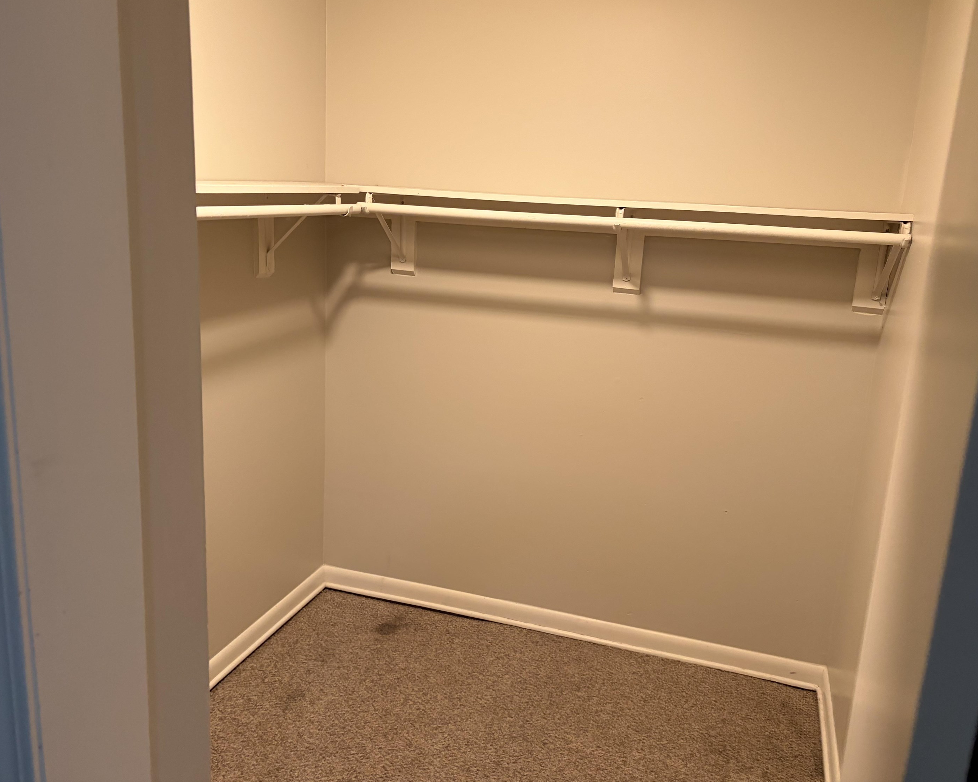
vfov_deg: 51.5
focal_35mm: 28
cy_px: 381
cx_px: 487
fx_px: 810
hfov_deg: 62.2
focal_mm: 5.96
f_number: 1.6
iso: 250
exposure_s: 1/60
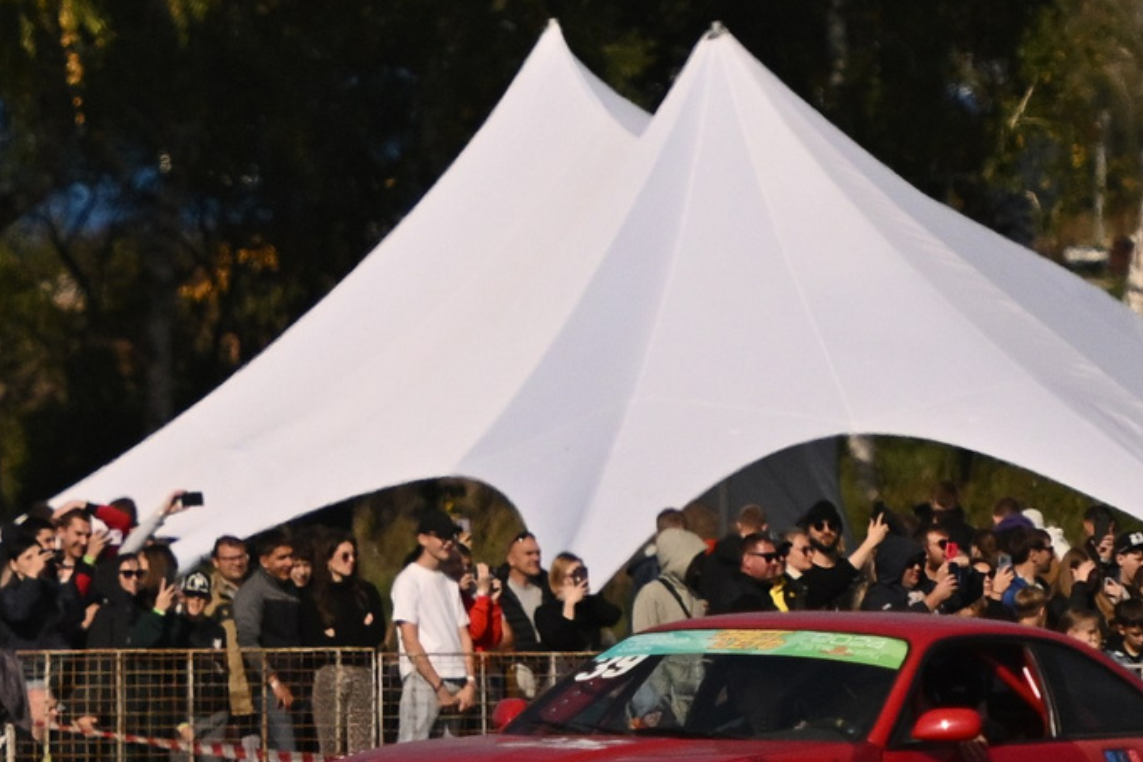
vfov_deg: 1.4
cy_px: 853
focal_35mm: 958
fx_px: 30414
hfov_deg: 2.2
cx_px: -512
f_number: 2.8
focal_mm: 170
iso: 640
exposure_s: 1/32000
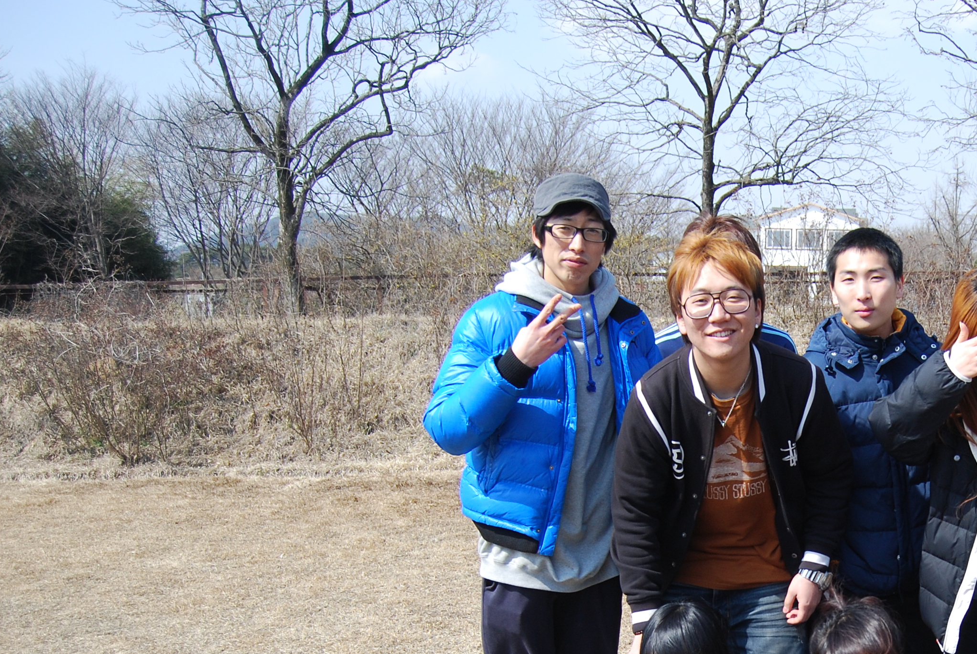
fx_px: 1386
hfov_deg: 36.7
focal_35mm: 51
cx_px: 855
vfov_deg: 25.7
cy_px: 594
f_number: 3.5
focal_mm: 18
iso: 200
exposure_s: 1/1000
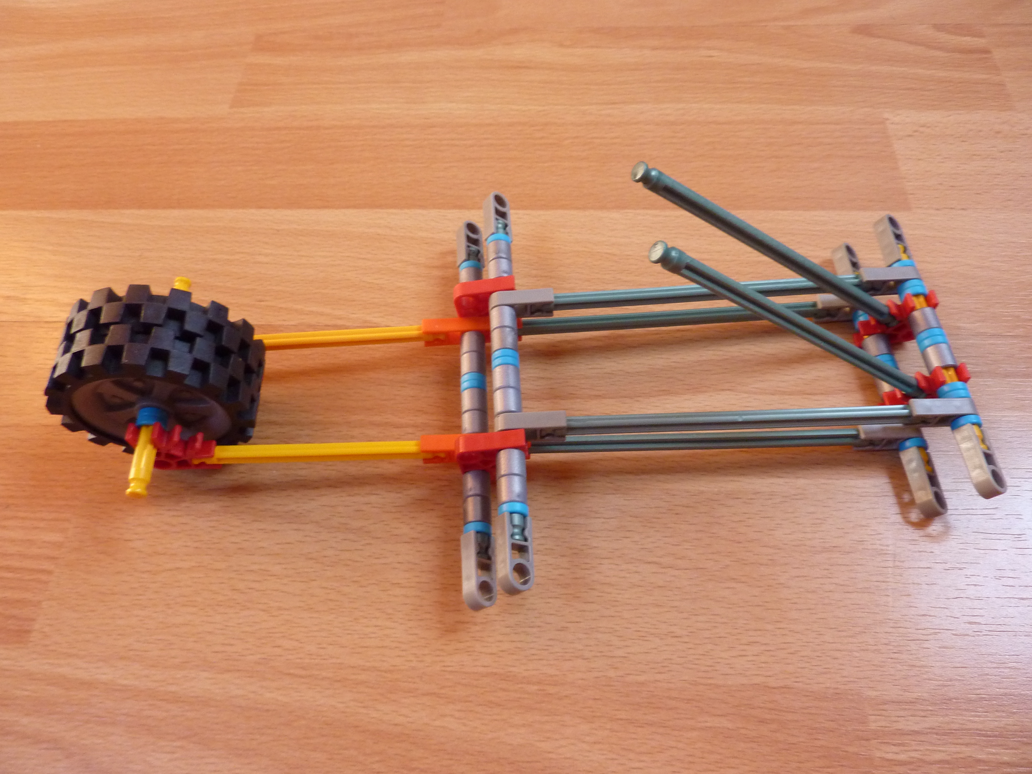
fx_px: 745
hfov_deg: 69.4
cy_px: 387
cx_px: 516
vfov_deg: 54.9
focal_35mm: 25
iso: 320
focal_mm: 4.1
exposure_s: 1/30
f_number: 3.3
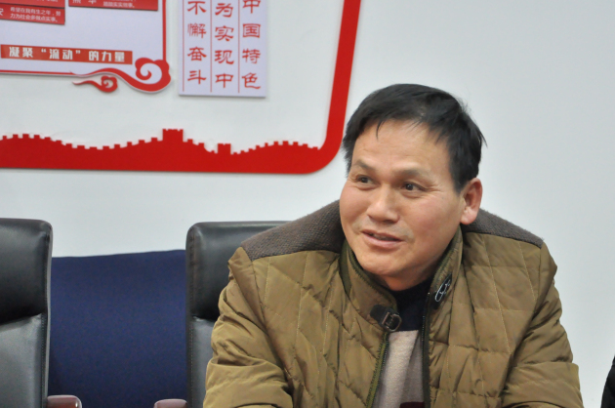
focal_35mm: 99
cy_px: 245
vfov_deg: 13.8
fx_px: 1689
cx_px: 390
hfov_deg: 20.6
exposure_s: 1/50
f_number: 5
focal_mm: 52
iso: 2200
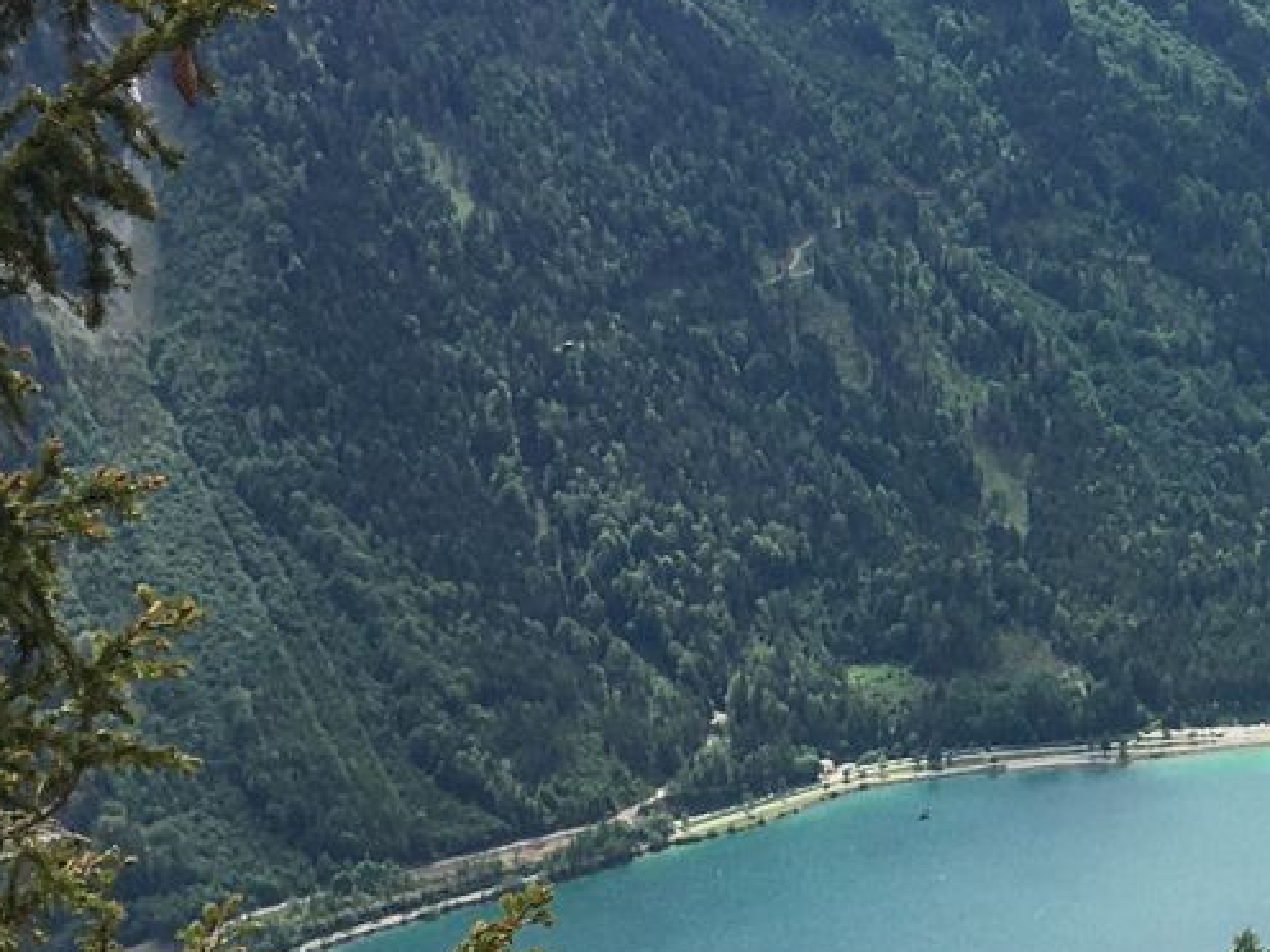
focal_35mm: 108
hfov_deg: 16.5
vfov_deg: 13.7
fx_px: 3962
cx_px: 1946
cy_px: 425
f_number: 2.2
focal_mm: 4.15
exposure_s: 1/1399
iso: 25
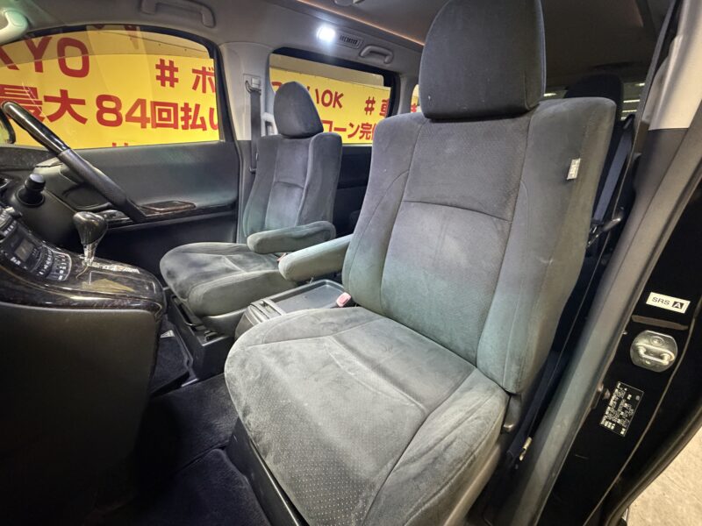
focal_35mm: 14
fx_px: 284
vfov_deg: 85.7
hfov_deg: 102.1
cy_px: 263
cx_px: 351
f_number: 2.2
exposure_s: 1/33
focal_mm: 2.22
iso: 1000
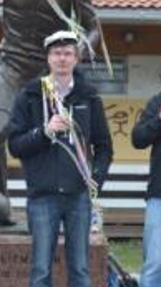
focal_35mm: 114
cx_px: 76
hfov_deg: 10.6
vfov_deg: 18.8
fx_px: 867
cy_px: 152
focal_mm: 28
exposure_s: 1/125
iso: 100
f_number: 5.6
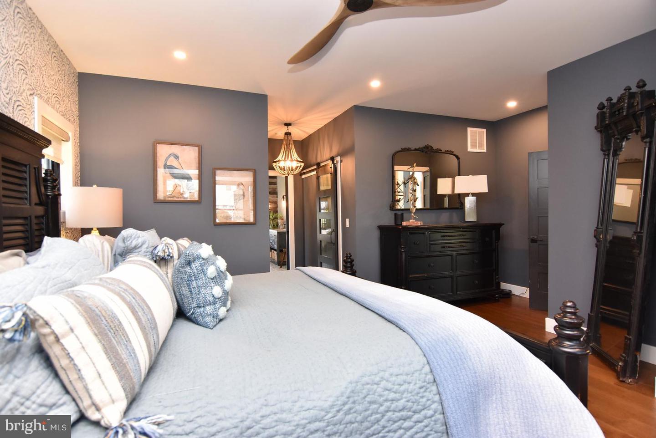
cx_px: 328
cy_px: 219
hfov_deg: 90.0
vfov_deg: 67.5
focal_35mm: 18
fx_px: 328
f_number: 5
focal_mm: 12
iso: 800
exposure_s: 1/40
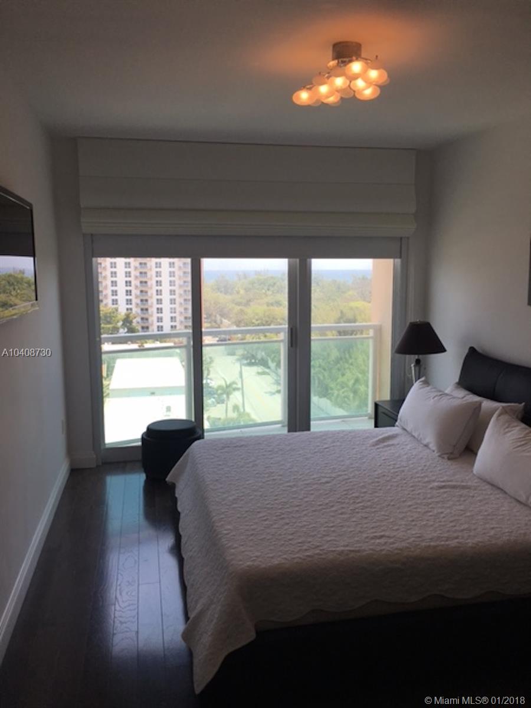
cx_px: 266
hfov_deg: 48.2
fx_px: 593
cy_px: 354
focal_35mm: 29
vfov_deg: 61.7
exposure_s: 1/400
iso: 25
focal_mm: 4.15
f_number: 2.2
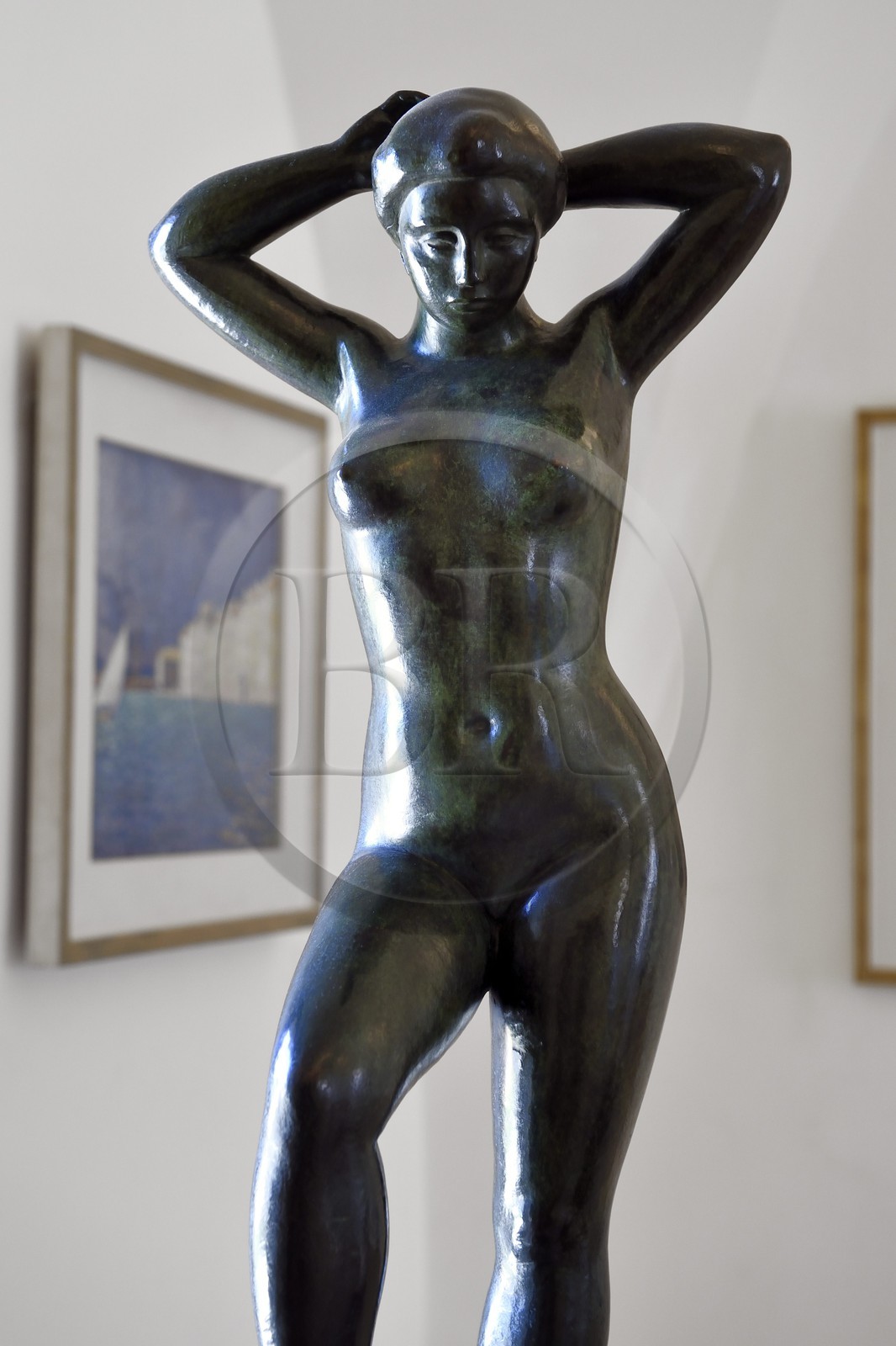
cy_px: 673
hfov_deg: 19.4
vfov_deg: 28.8
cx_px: 448
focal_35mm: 70
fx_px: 2614
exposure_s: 1/60
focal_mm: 70
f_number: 6.3
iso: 1600
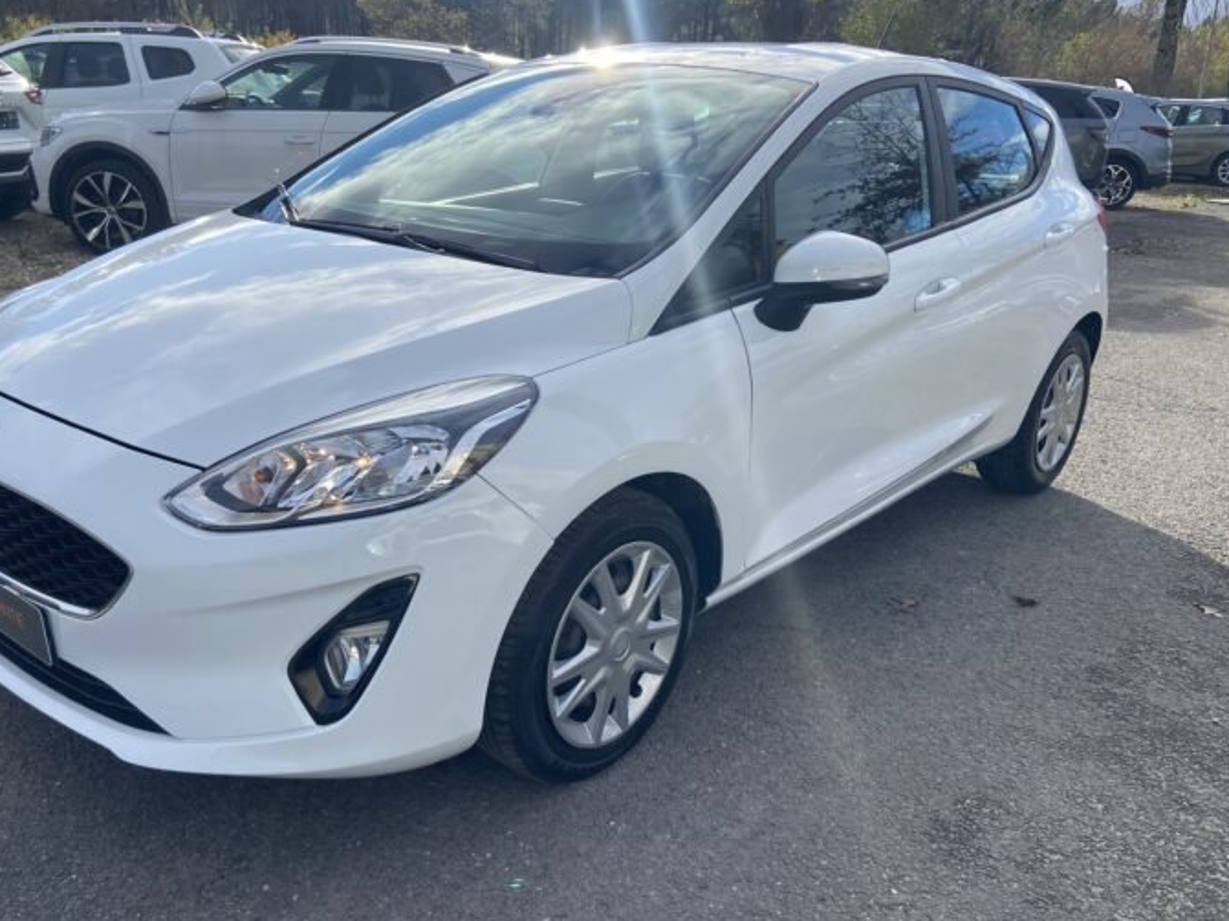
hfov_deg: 58.2
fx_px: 1100
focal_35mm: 31
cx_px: 548
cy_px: 450
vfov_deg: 45.4
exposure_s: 1/2183
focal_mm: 4.25
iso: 32
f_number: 1.8
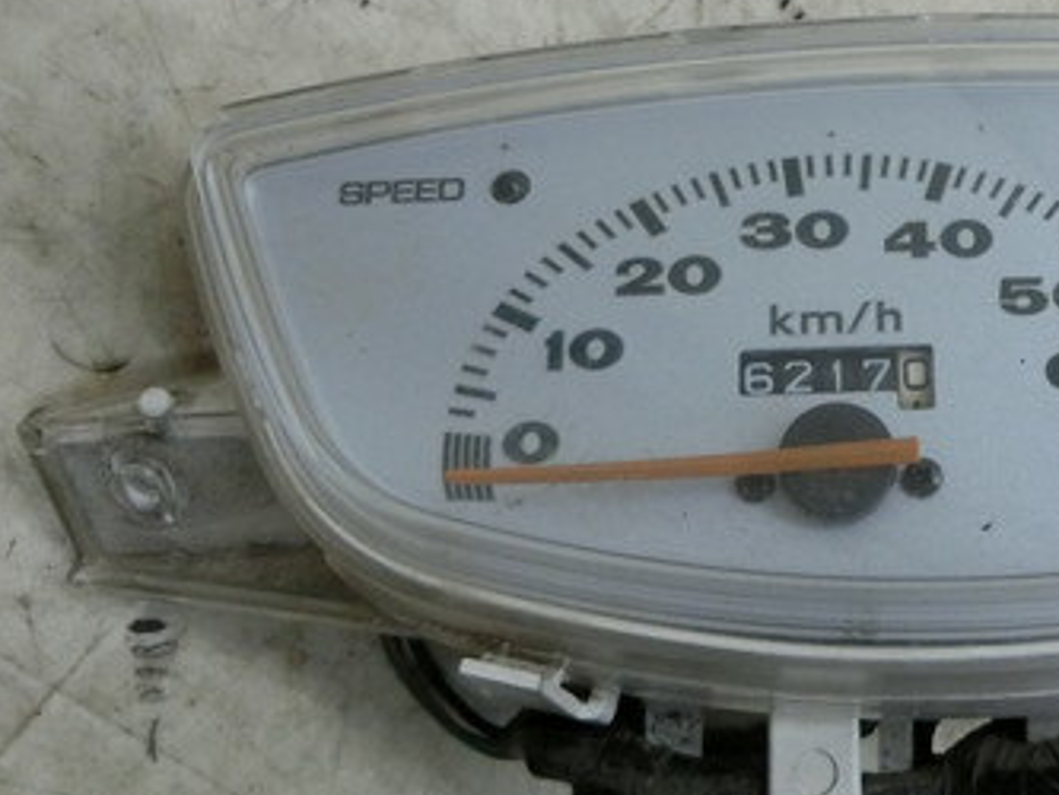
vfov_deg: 32.2
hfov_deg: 39.2
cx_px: 941
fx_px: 1377
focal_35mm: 45
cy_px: 363
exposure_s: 1/100
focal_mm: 4.5
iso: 400
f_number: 3.5
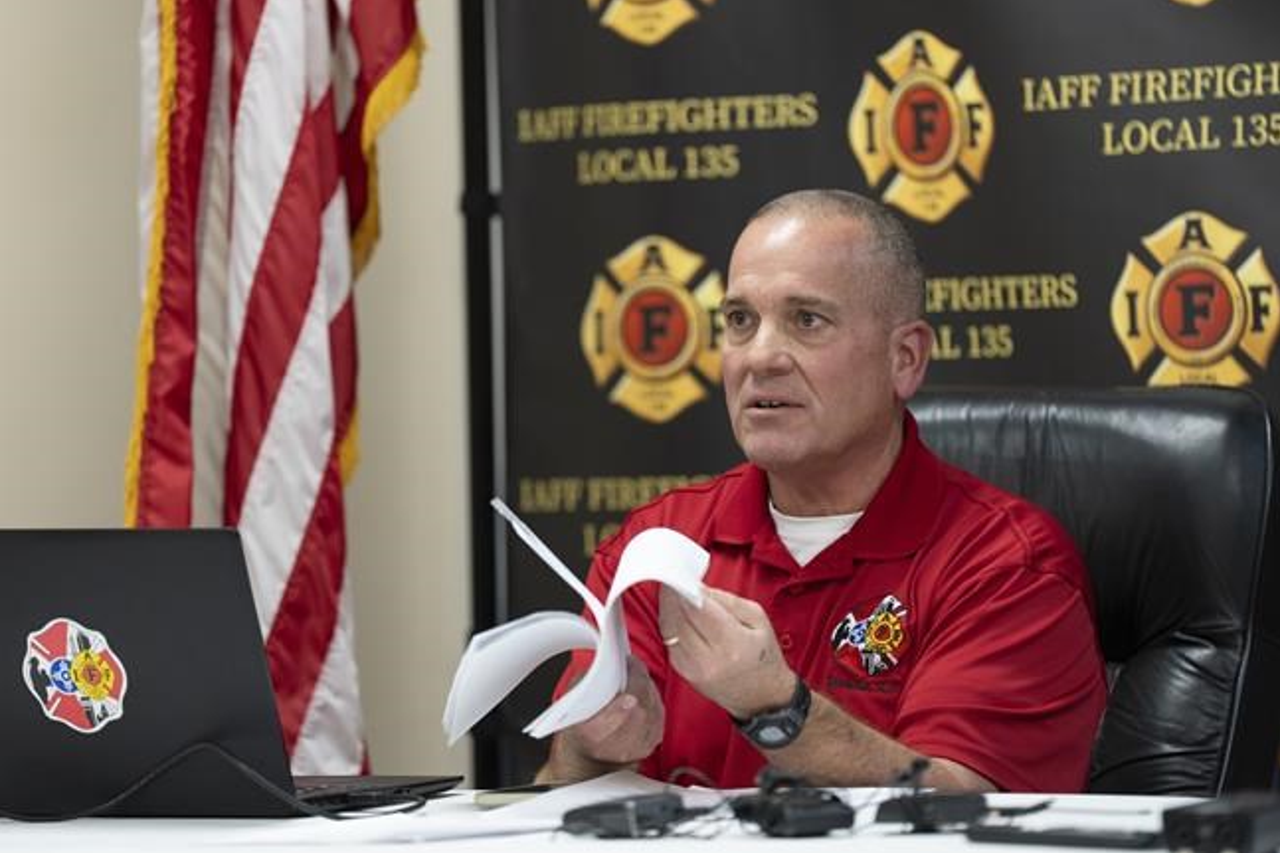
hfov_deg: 10.2
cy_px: 426
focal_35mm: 201
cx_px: 641
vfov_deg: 6.8
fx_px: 7144
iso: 800
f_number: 3.2
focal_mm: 200
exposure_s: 1/200
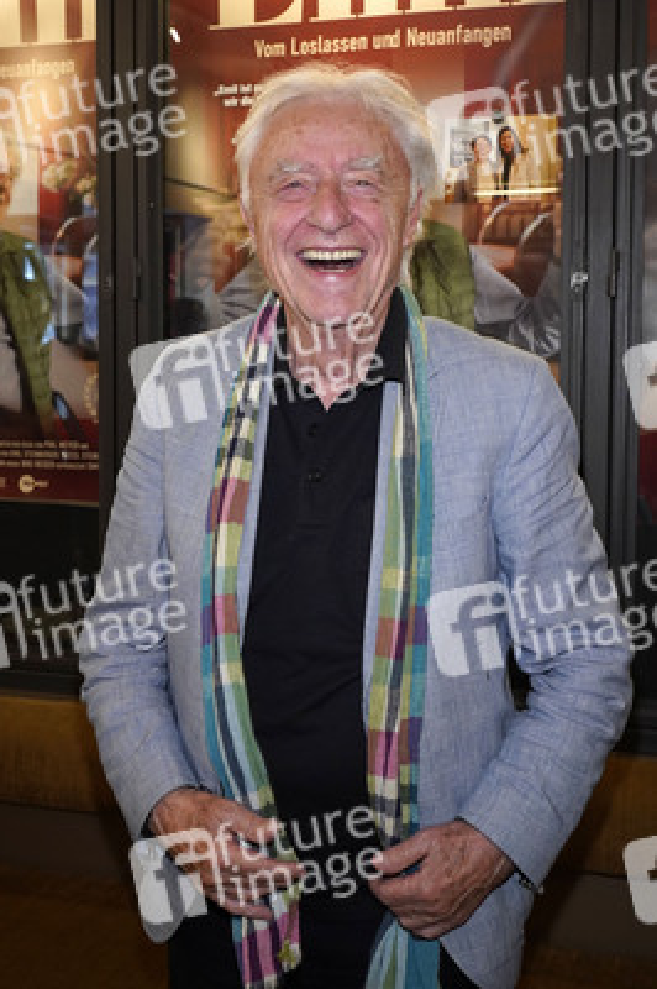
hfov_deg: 32.6
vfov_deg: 47.4
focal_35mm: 41
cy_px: 494
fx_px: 1124
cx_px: 328
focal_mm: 41
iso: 2000
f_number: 5.6
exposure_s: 1/100
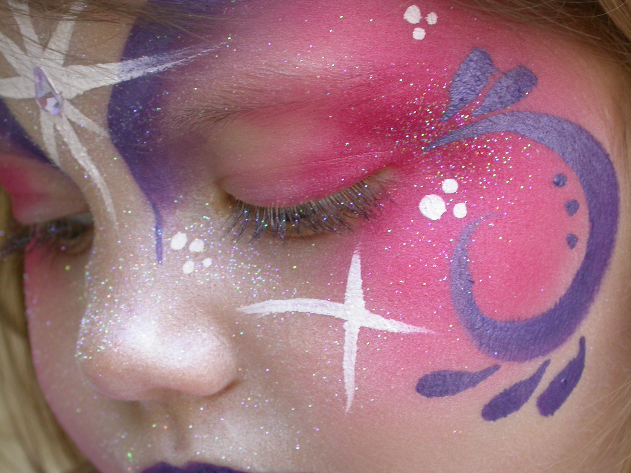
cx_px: 316
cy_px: 236
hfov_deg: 13.9
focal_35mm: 142
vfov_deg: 10.4
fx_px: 2588
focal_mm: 29.5
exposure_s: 1/93.3
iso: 100
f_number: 4.8
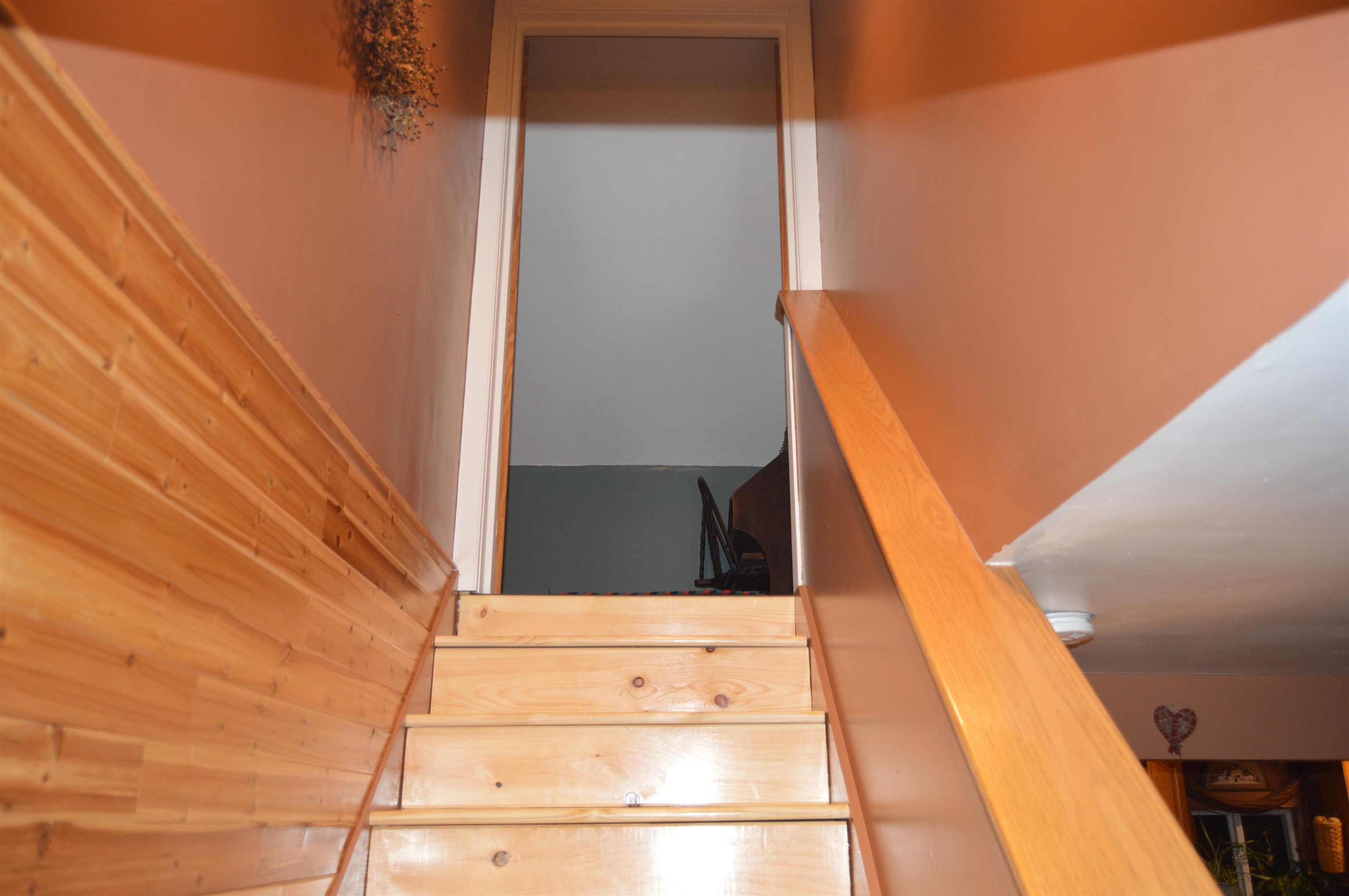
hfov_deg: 67.4
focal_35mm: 27
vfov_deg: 47.8
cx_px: 674
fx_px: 1011
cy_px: 448
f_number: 3.5
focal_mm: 18
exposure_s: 1/60
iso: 720
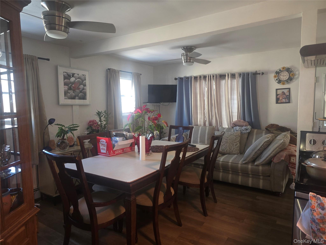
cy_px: 122
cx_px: 163
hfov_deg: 73.9
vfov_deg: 58.9
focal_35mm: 23
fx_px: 217
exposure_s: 1/24
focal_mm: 6.3
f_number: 1.7
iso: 100
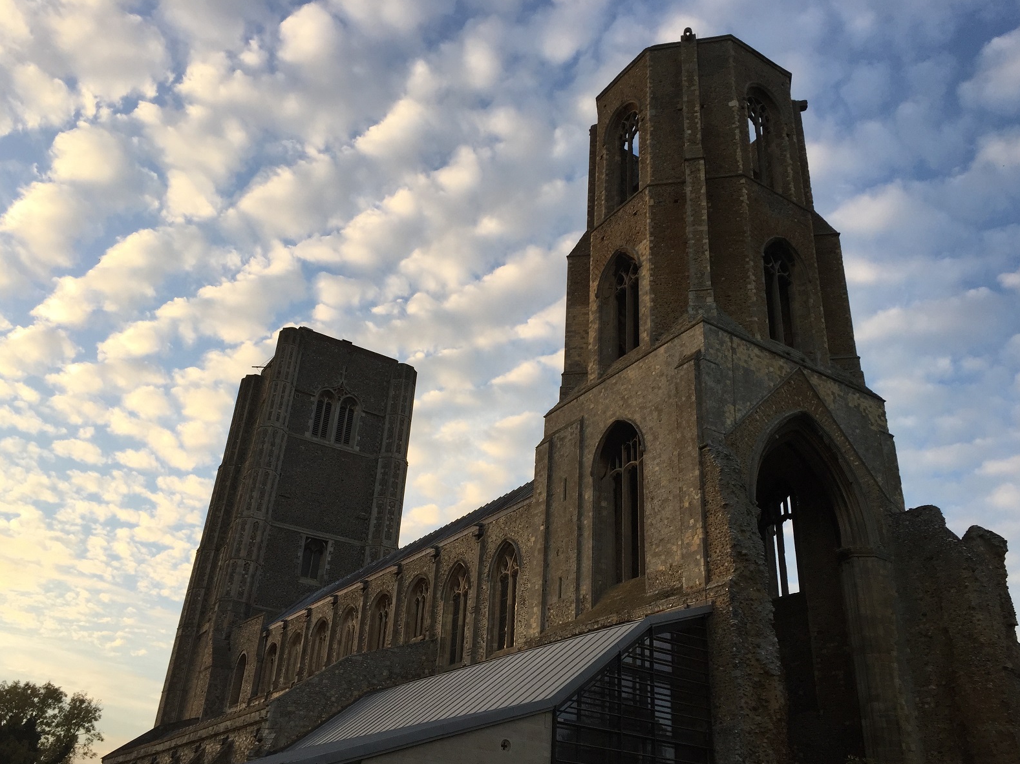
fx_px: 884
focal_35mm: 30
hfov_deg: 60.0
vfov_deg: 46.8
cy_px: 380
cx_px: 506
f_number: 2.2
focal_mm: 4.15
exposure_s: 1/482
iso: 32
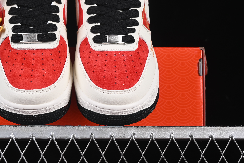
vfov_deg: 12.3
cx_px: 72
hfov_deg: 18.3
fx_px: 752
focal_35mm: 111
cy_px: 50
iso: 160
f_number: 8
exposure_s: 1/80
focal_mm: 50
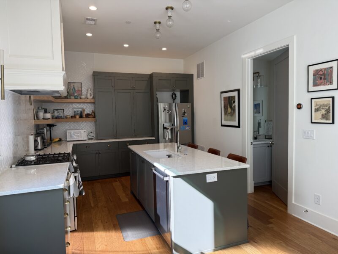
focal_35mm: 24
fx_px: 234
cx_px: 169
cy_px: 127
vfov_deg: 56.8
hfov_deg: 71.6
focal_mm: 6.76
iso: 100
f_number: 1.78
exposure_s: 1/132
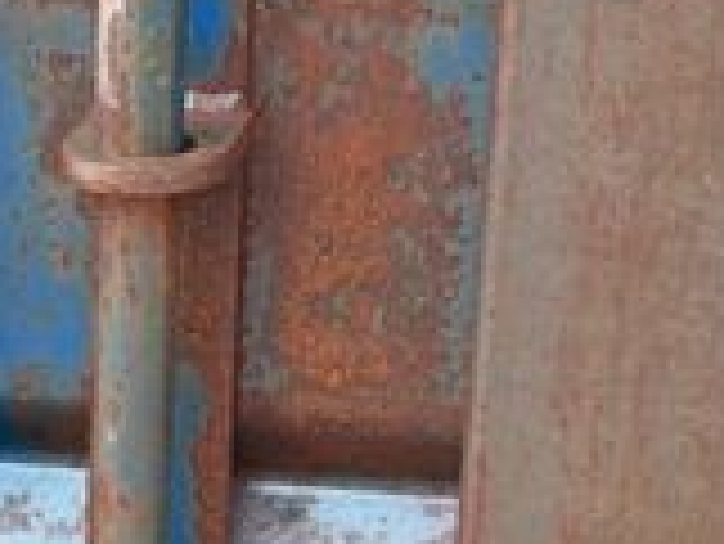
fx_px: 3747
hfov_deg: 10.8
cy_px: 949
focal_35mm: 179
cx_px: -207
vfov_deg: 8.0
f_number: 1.78
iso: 200
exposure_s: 1/77
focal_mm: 6.76
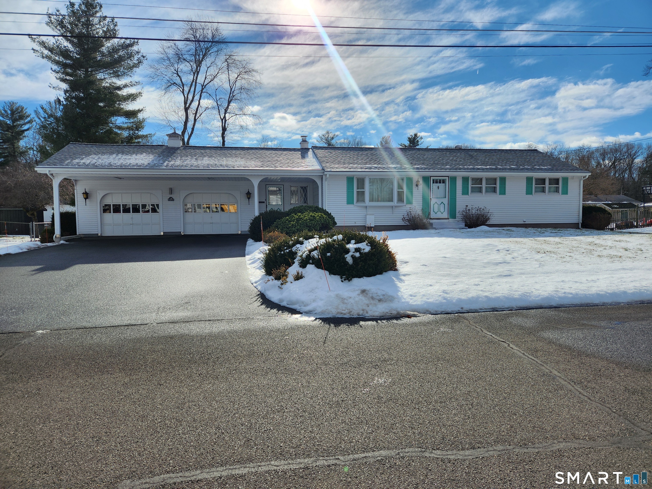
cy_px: 244
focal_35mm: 23
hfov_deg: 73.9
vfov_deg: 58.9
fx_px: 433
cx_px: 326
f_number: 1.8
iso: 20
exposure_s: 1/4279
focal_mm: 5.4
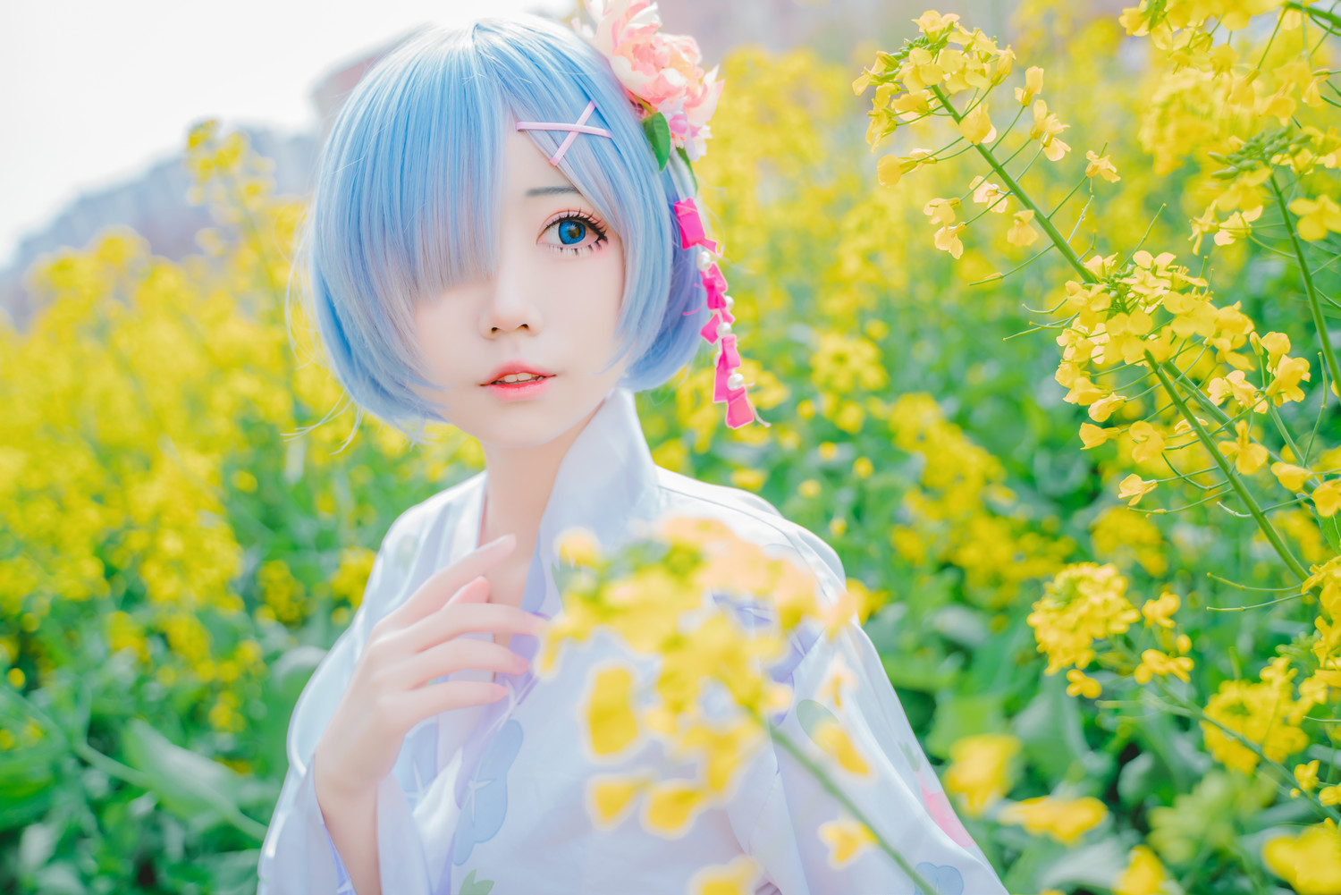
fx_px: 1490
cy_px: 448
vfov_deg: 33.4
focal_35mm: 40
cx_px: 670
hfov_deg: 48.4
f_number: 2.8
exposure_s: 1/200
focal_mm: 40
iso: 50
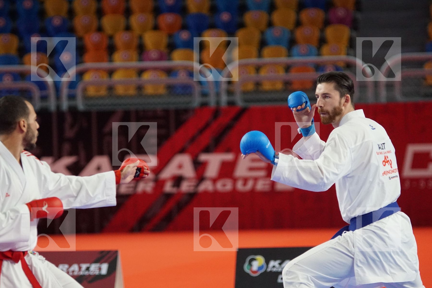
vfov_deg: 6.1
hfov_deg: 9.1
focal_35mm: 225
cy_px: 144
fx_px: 2700
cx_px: 216
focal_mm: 150
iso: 3200
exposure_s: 1/1600
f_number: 2.8
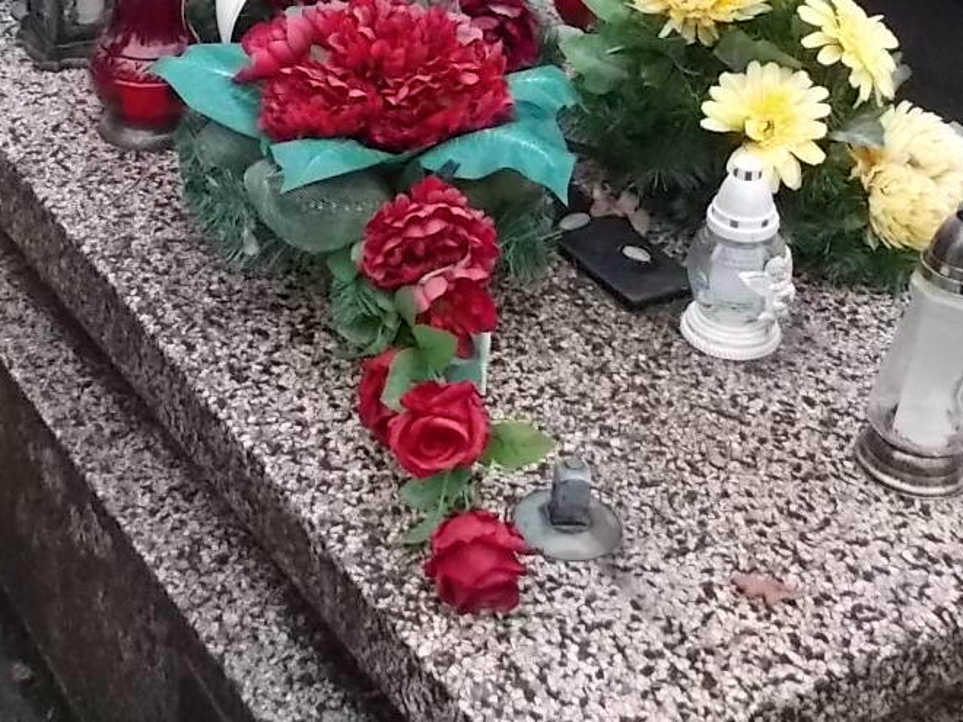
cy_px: 82
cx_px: 436
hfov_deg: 30.7
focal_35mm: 63
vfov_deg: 22.7
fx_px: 1753
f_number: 3.2
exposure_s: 1/250
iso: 400
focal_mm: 4.6
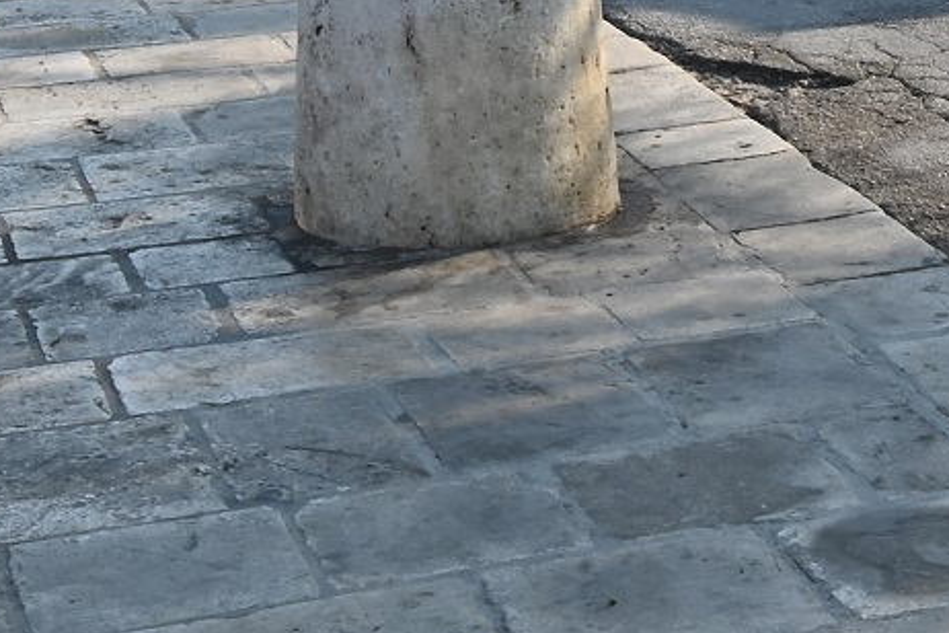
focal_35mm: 117
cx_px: 955
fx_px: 3084
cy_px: -175
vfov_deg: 11.4
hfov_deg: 17.1
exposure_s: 1/40
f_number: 22
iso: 160
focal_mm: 24
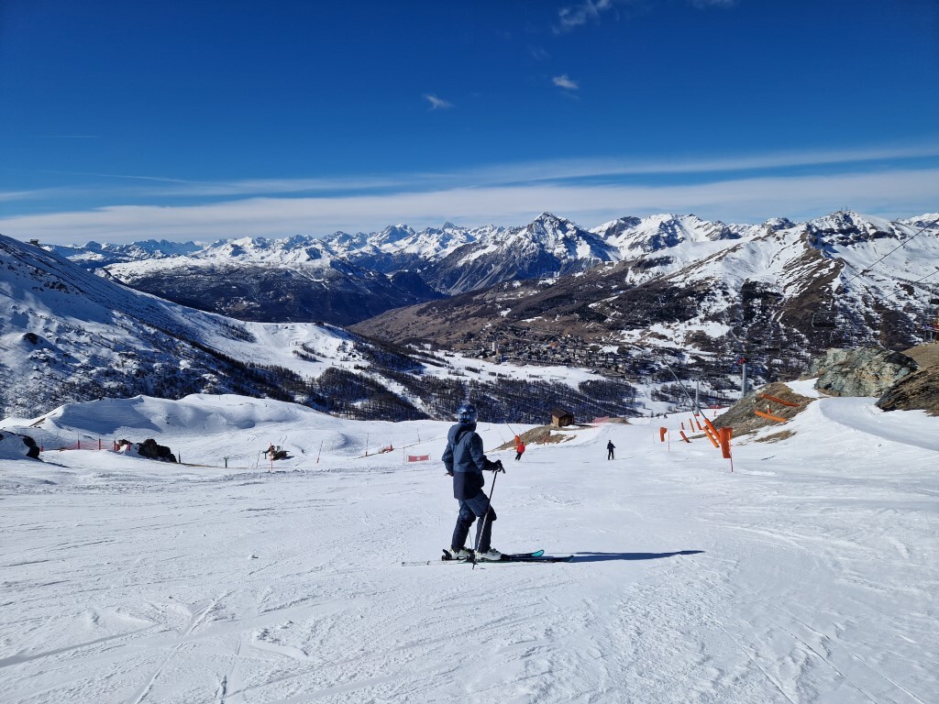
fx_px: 624
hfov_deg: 73.9
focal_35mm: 23
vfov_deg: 58.9
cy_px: 352
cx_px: 470
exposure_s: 1/4640
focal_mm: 5.4
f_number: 1.8
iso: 50
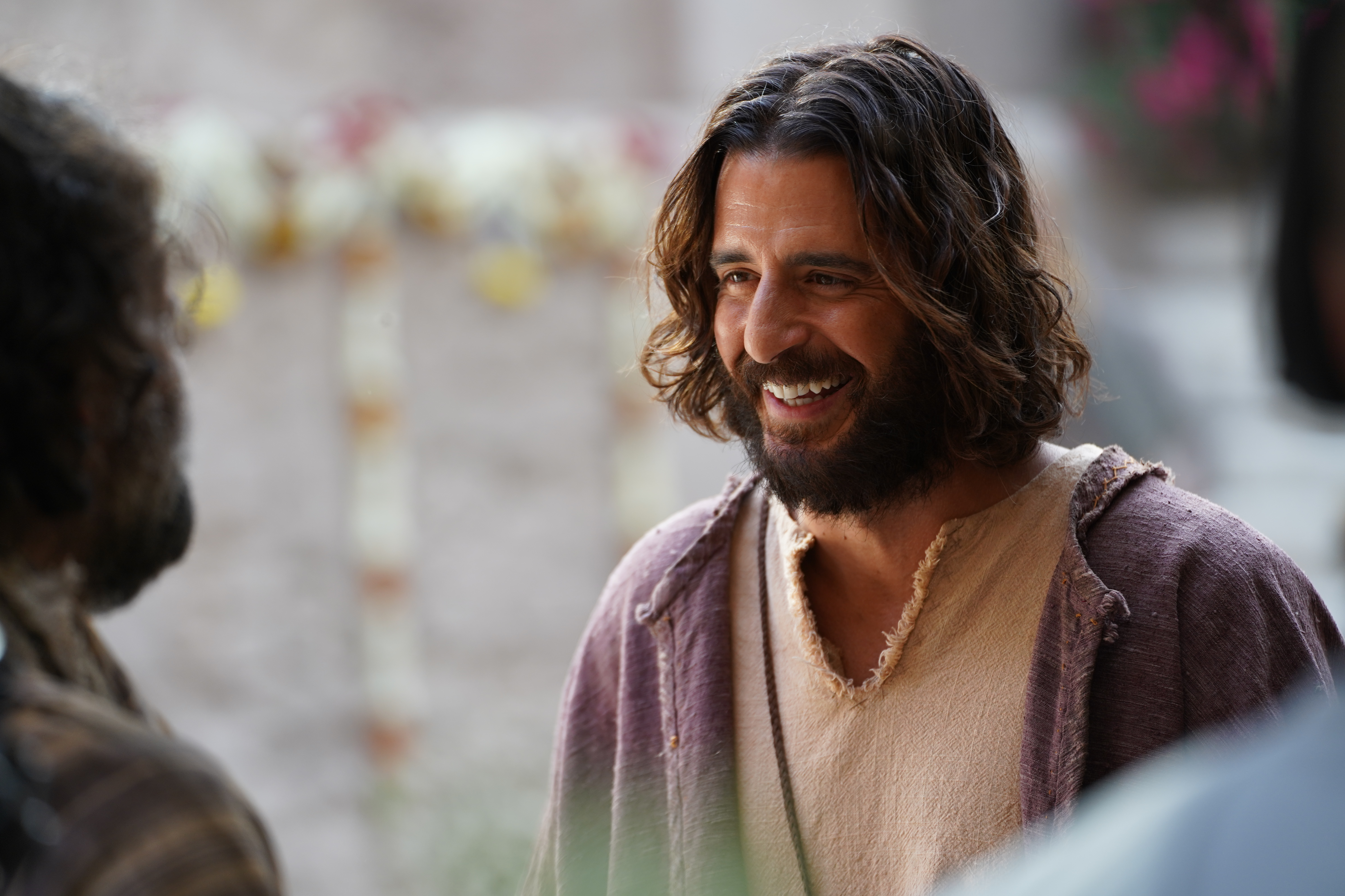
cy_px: 448
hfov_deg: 13.8
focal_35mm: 149
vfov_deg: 9.2
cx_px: 672
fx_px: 5566
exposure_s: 1/320
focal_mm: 149
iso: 500
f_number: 2.8
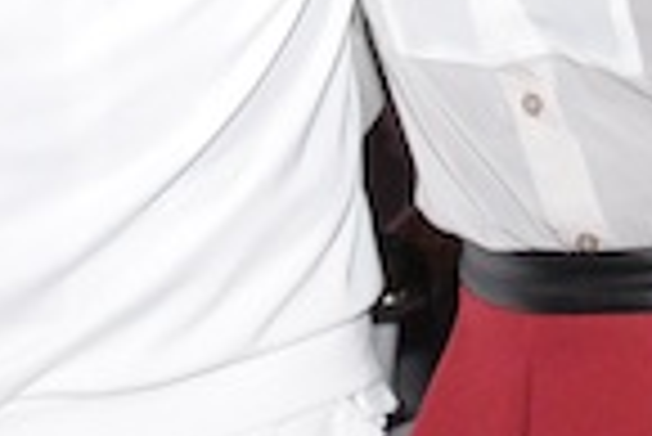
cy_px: -434
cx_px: 369
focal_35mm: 186
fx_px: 3372
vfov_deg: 7.1
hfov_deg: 11.0
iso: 2500
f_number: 5.6
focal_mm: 30
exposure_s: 1/160
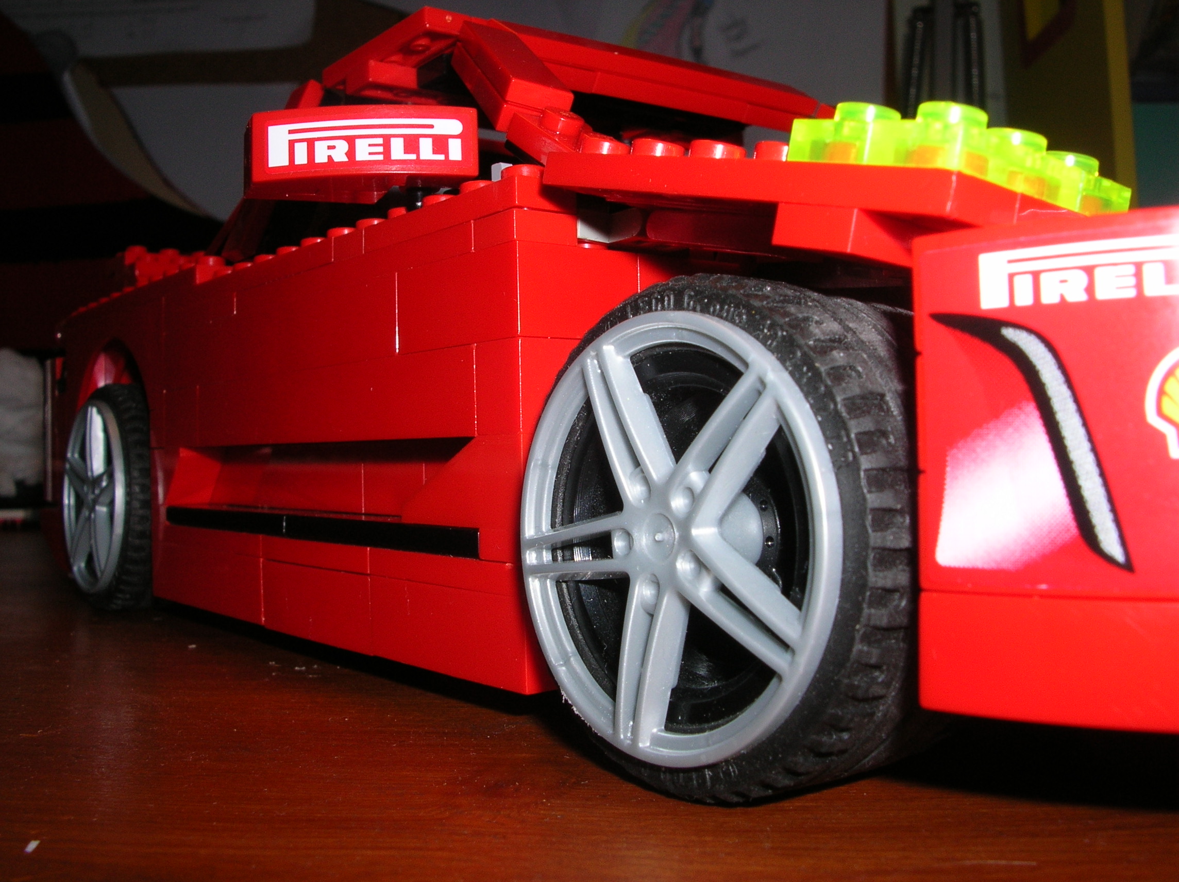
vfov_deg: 40.6
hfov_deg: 52.7
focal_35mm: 35
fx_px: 1191
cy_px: 441
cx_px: 590
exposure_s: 1/60.1
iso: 50
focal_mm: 5.8
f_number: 5.6
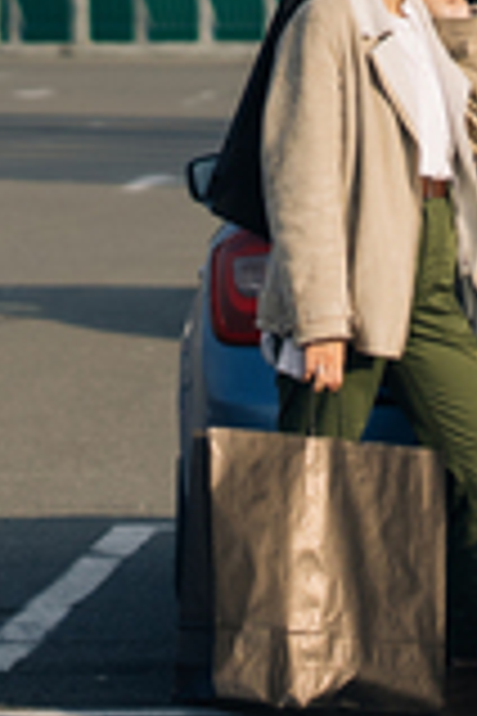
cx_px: 567
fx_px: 6340
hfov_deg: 4.3
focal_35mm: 319
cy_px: 304
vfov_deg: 6.5
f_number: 2.5
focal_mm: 85
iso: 250
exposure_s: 1/5000
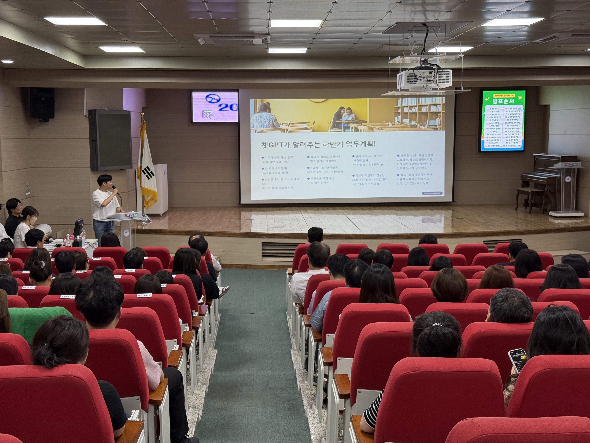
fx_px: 818
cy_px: 222
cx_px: 295
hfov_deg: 39.7
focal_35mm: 48
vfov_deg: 30.3
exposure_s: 1/120
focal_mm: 6.76
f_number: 1.78
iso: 100
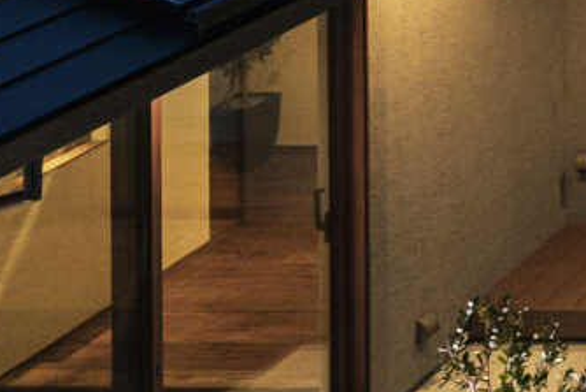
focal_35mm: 92
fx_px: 1498
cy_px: -437
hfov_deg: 13.9
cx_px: 1476
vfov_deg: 12.7
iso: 1600
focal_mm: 12
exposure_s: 1/60
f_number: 3.5
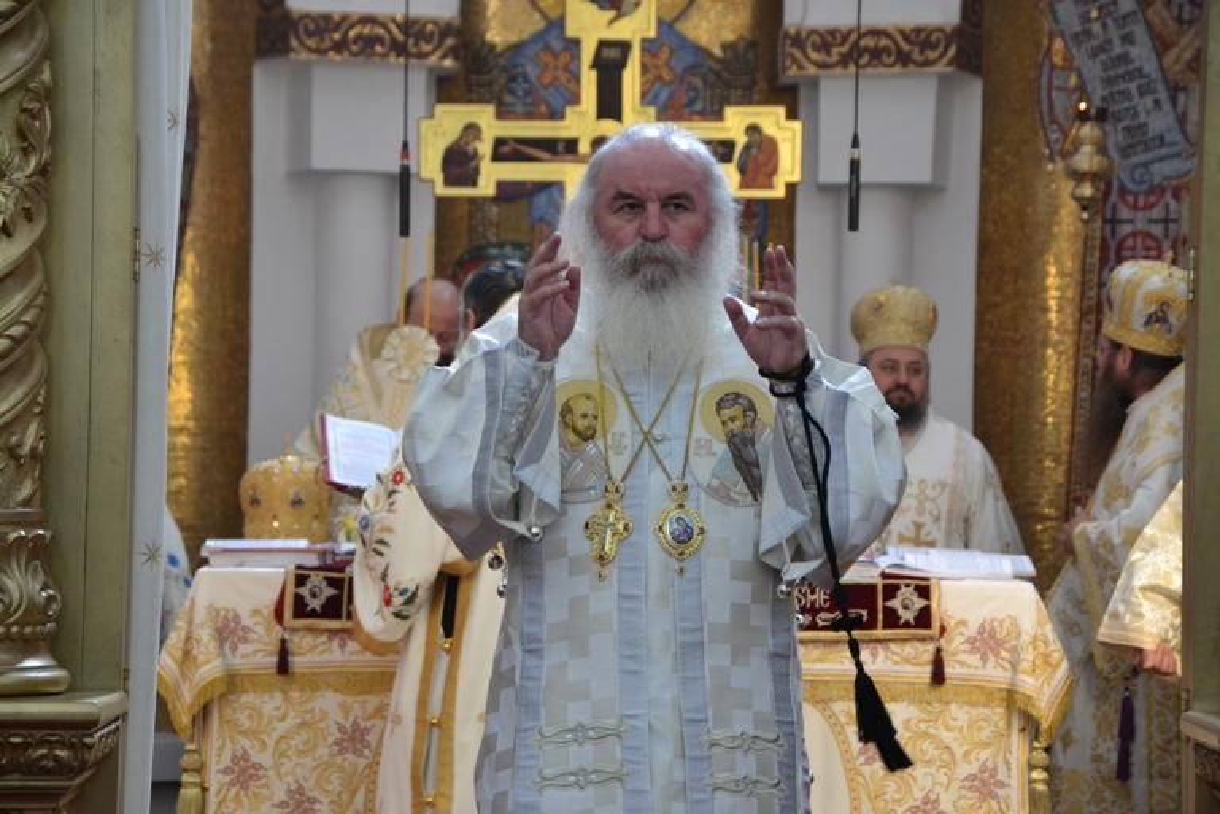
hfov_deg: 16.1
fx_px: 4320
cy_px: 407
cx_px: 610
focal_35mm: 128
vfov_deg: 10.8
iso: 1100
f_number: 5.6
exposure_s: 1/60
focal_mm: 85
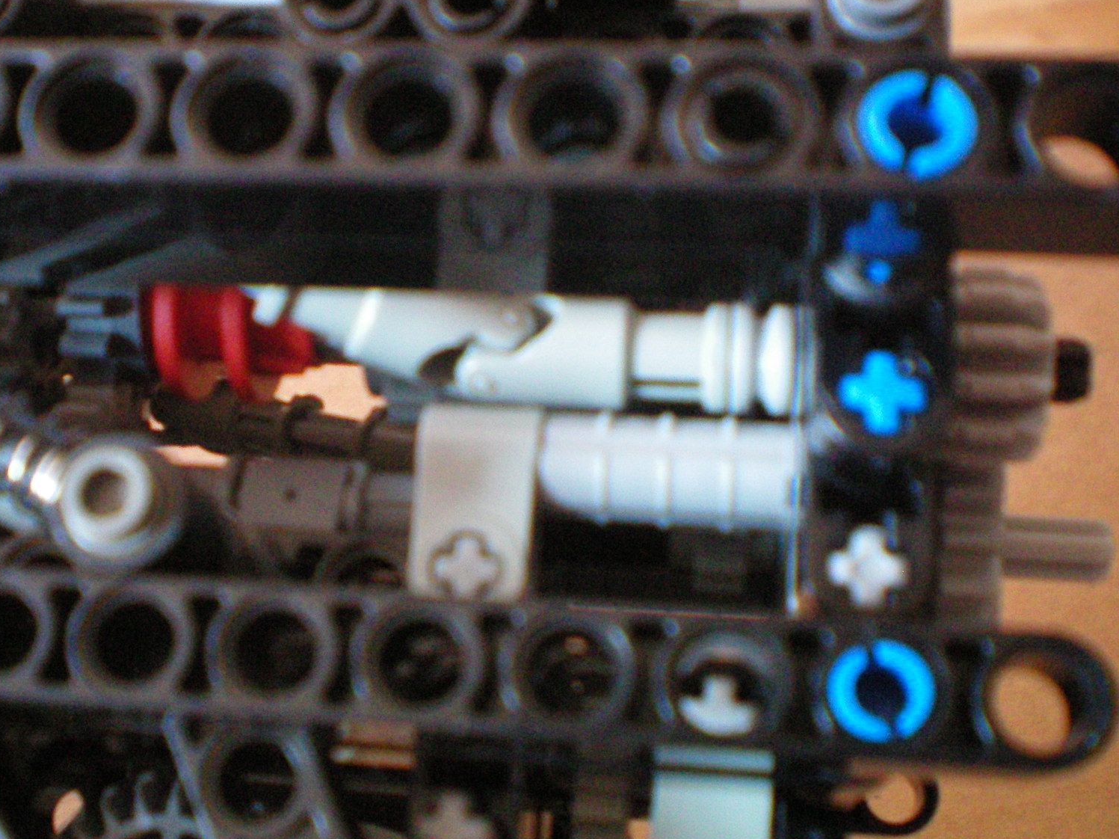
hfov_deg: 36.6
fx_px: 1681
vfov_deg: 28.0
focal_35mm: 52
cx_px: 412
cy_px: 404
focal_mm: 6.3
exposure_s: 1/50
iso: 400
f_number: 3.1
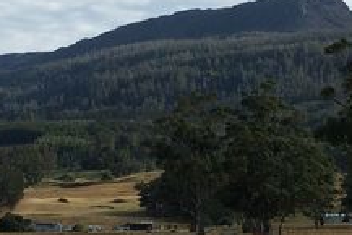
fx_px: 1360
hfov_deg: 14.7
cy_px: 133
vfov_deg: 9.9
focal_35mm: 139
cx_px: 224
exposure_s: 1/2415
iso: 32
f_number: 2.2
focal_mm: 4.15
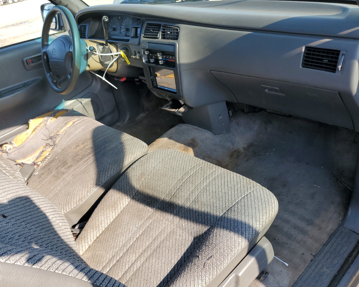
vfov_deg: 51.5
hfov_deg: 62.2
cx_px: 173
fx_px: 298
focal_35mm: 28
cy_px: 148
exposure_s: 1/625
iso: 50
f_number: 1.5
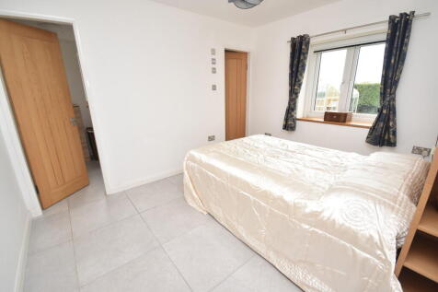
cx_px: 219
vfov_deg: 77.3
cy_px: 146
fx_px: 182
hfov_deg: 100.4
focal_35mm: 15
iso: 560
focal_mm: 10
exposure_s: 1/200
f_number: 5
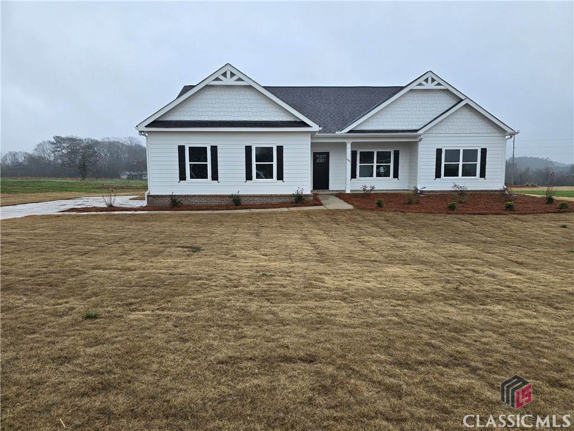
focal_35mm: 23
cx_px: 287
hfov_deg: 73.9
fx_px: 381
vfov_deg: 58.9
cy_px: 216
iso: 16
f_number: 1.7
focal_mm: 6.3
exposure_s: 1/180
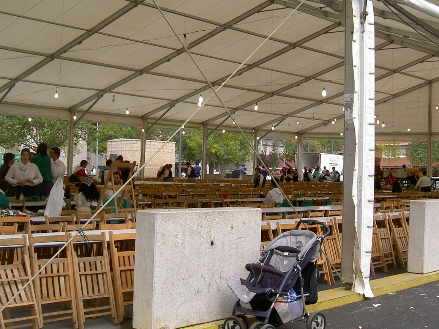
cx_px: 216
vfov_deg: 27.0
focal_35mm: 54
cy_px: 125
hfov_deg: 35.5
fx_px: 685
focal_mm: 8
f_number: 4.7
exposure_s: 1/256
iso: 100
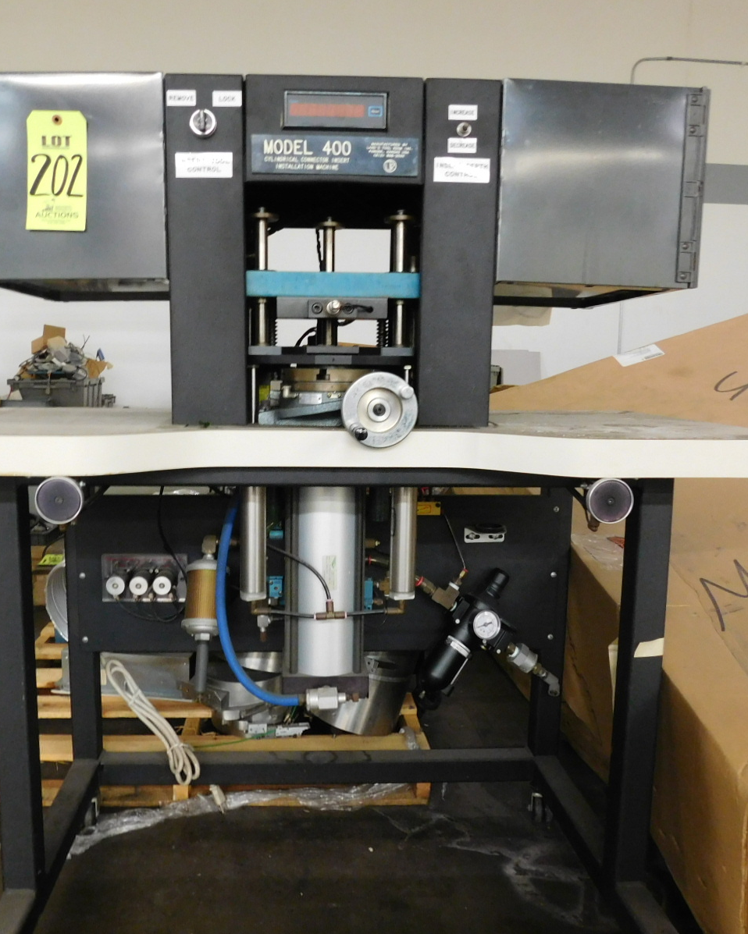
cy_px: 467
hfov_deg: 48.4
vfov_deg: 58.8
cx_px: 326
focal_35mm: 30
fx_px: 830
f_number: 3
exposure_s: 1/10
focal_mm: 4
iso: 400
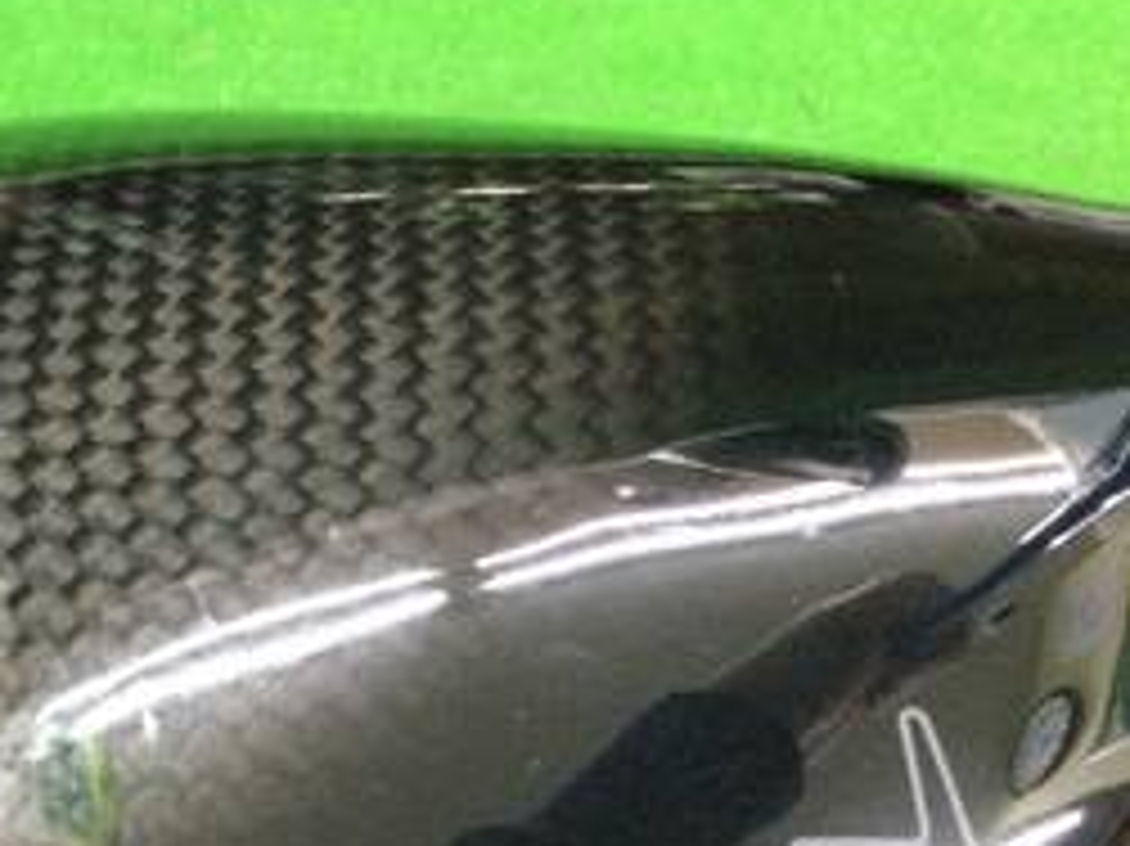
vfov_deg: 17.7
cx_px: 0
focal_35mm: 79
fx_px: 2578
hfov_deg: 23.7
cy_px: 1017
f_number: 2.4
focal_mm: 3.3
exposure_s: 1/17
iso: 200
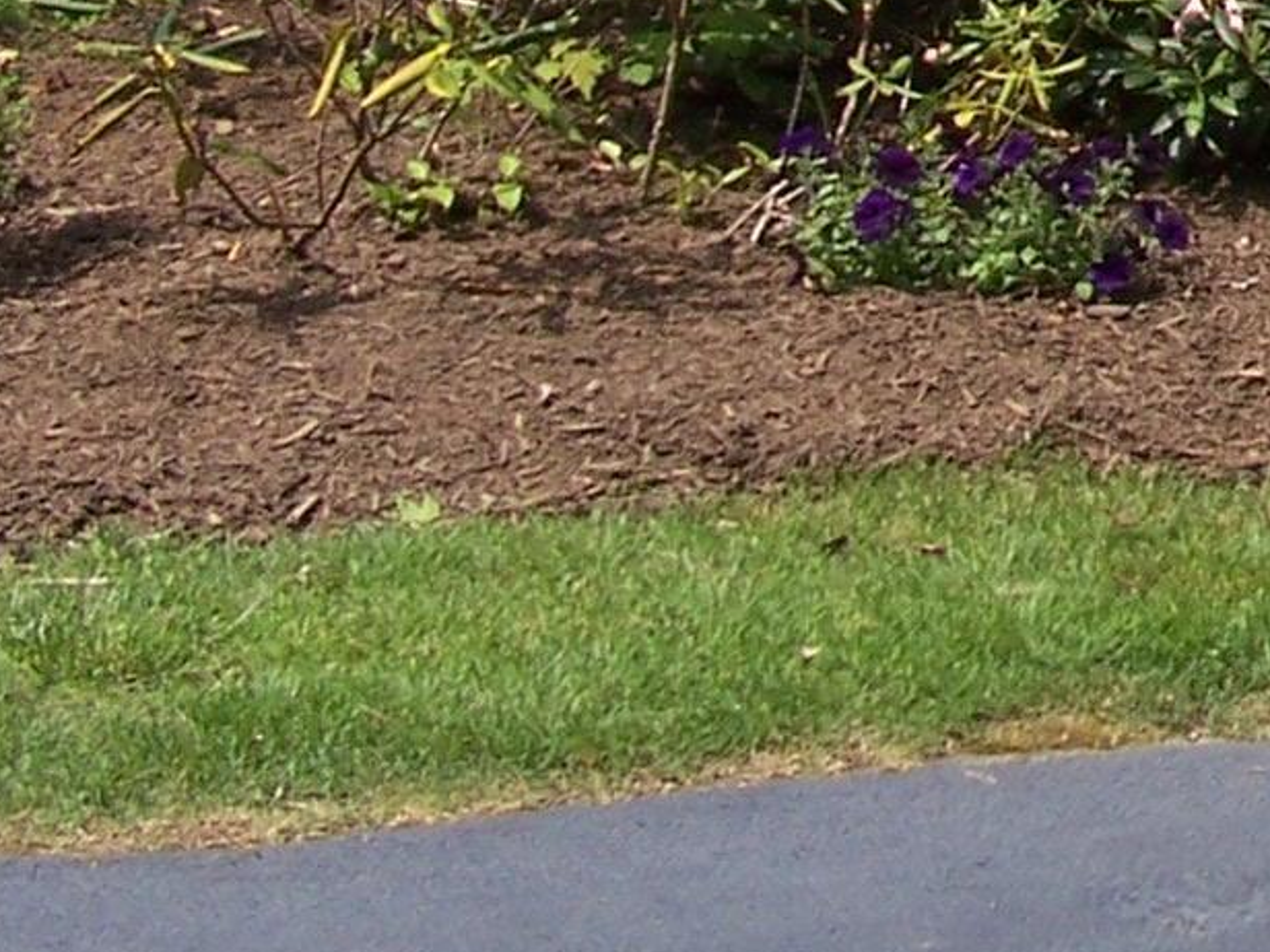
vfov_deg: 10.7
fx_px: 4806
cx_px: 2330
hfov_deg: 13.4
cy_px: -715
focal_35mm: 131
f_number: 4
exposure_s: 1/500
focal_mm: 6
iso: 80
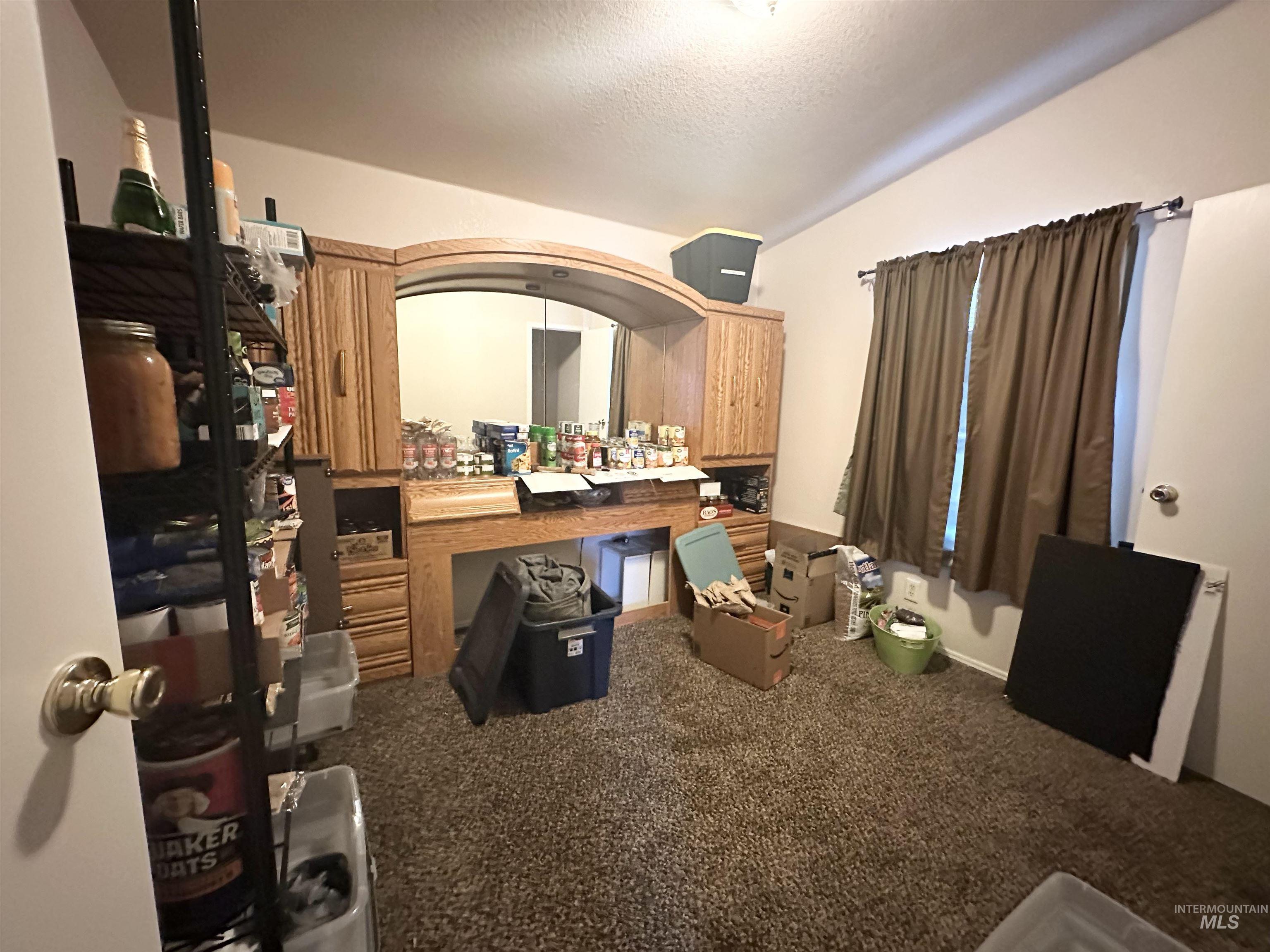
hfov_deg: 102.1
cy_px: 476
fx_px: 514
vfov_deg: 85.7
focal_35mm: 14
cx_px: 635
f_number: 2.2
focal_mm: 2.22
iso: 1250
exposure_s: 1/40
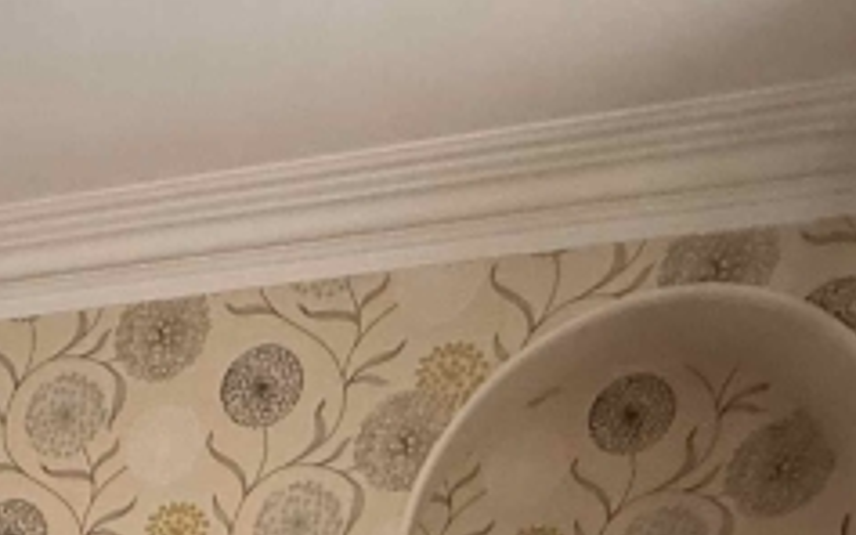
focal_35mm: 64
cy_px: 1352
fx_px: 1493
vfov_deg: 13.5
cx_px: -300
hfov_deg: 26.4
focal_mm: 2.22
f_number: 2.2
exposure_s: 1/60
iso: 400
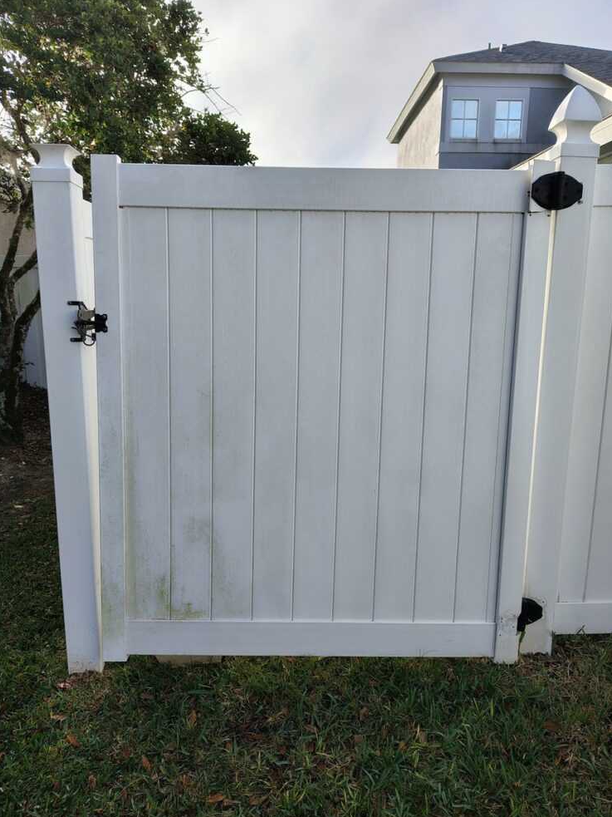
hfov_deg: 54.9
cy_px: 396
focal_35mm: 25
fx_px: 589
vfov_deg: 69.4
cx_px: 302
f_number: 1.8
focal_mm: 5.56
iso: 100
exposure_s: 1/470
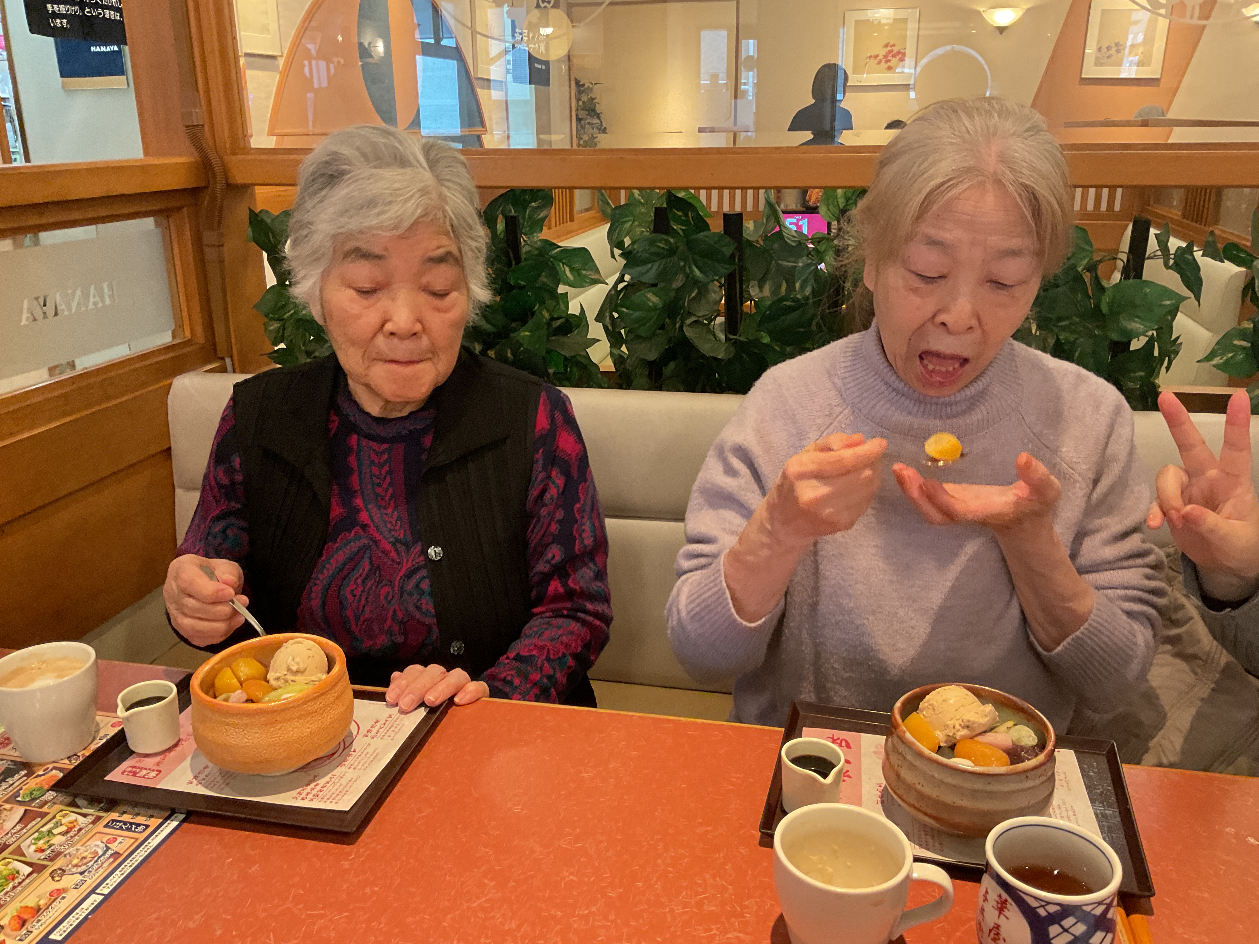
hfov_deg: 61.7
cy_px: 472
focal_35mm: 29
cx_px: 630
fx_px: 1055
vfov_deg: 48.2
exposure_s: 1/60
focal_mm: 3
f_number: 1.8
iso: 250
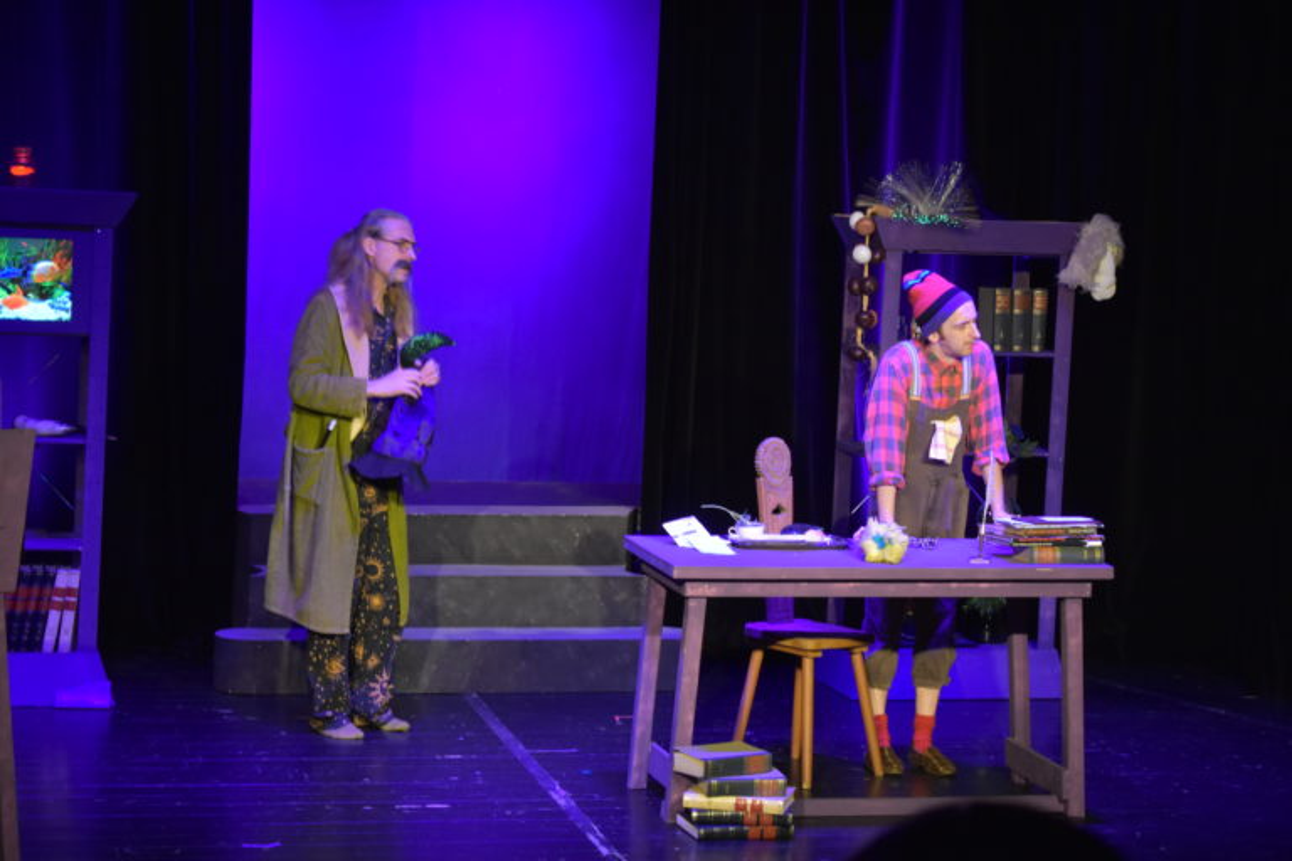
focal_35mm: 82
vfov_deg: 16.6
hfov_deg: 24.6
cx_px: 646
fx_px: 2961
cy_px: 430
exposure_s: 1/20
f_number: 5.6
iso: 1600
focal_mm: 55
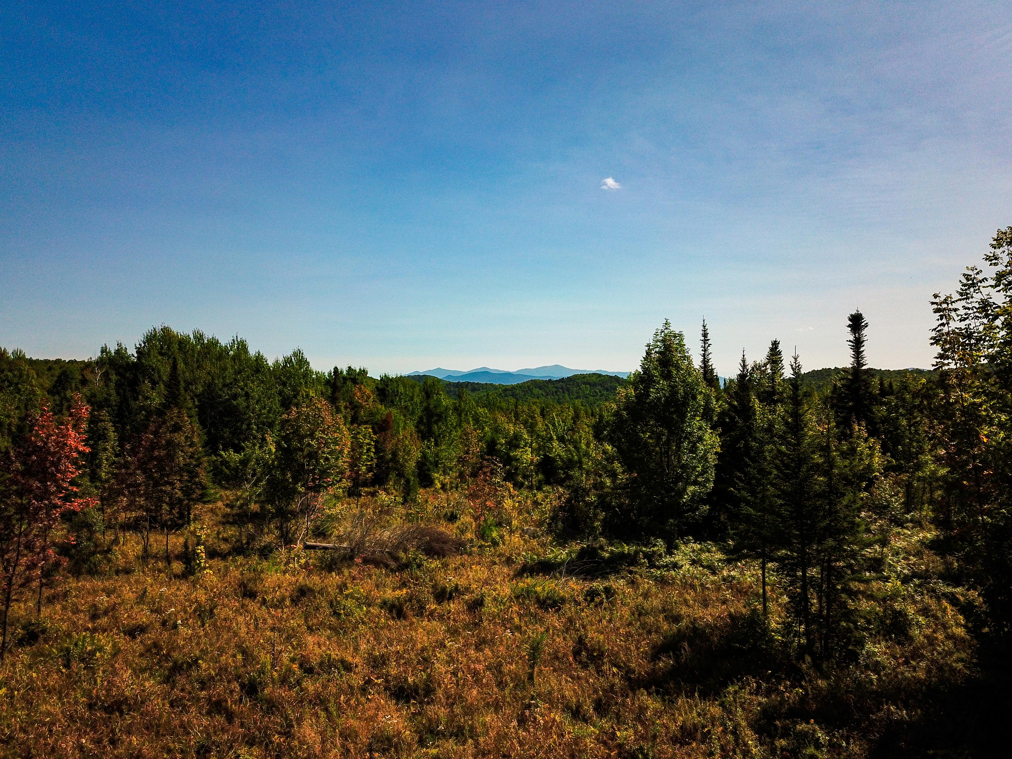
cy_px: 380
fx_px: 760
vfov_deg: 53.1
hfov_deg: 67.3
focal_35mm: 26
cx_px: 506
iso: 100
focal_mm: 4.73
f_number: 2.2
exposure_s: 1/3000
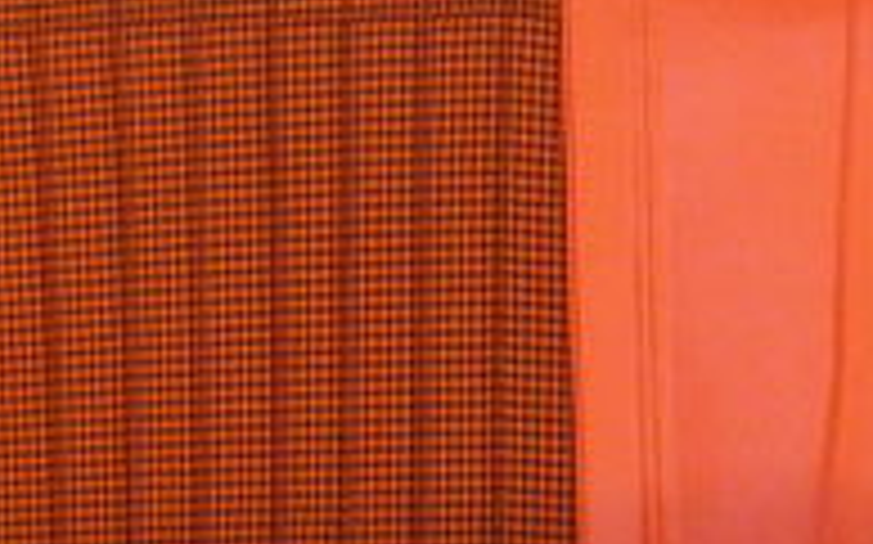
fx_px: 3163
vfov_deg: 9.8
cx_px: 882
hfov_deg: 15.4
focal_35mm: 133
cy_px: 562
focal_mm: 6.3
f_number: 3.5
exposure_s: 1/30
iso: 200
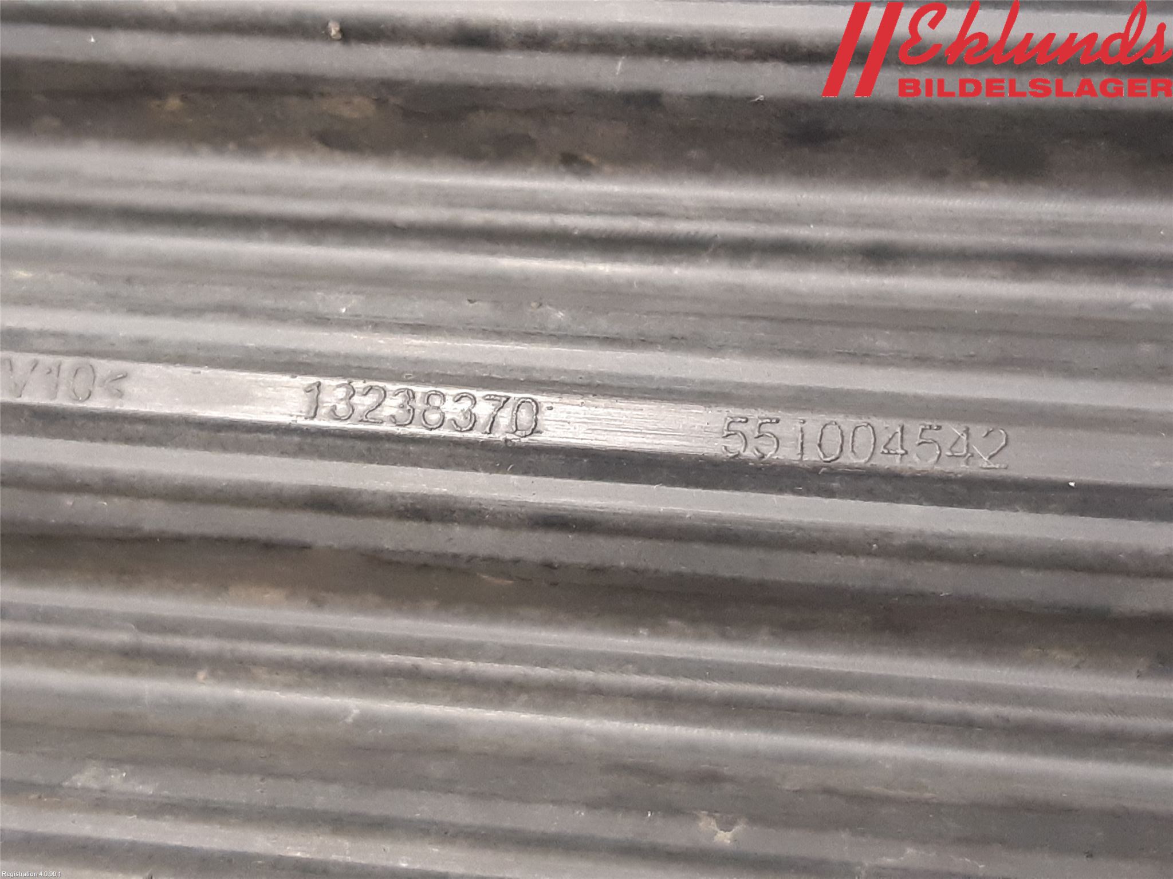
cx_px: 586
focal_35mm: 26
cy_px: 440
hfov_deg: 67.3
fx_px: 881
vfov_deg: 53.1
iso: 320
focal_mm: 3.93
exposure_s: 1/25
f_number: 1.7
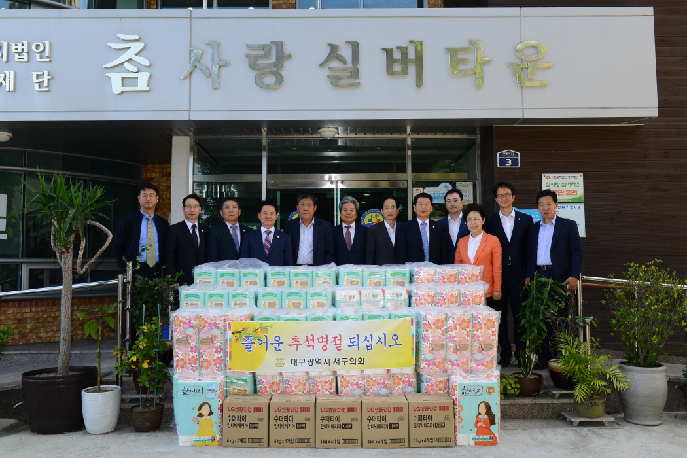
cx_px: 344
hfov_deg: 58.7
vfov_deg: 41.1
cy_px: 229
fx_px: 611
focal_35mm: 32
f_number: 7.1
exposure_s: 1/125
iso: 200
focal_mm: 32
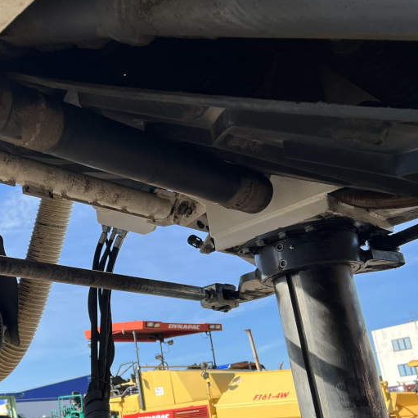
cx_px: 46
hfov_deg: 35.5
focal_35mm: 45
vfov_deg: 37.3
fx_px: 615
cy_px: 264
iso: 50
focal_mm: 5.7
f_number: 1.5
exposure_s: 1/1901
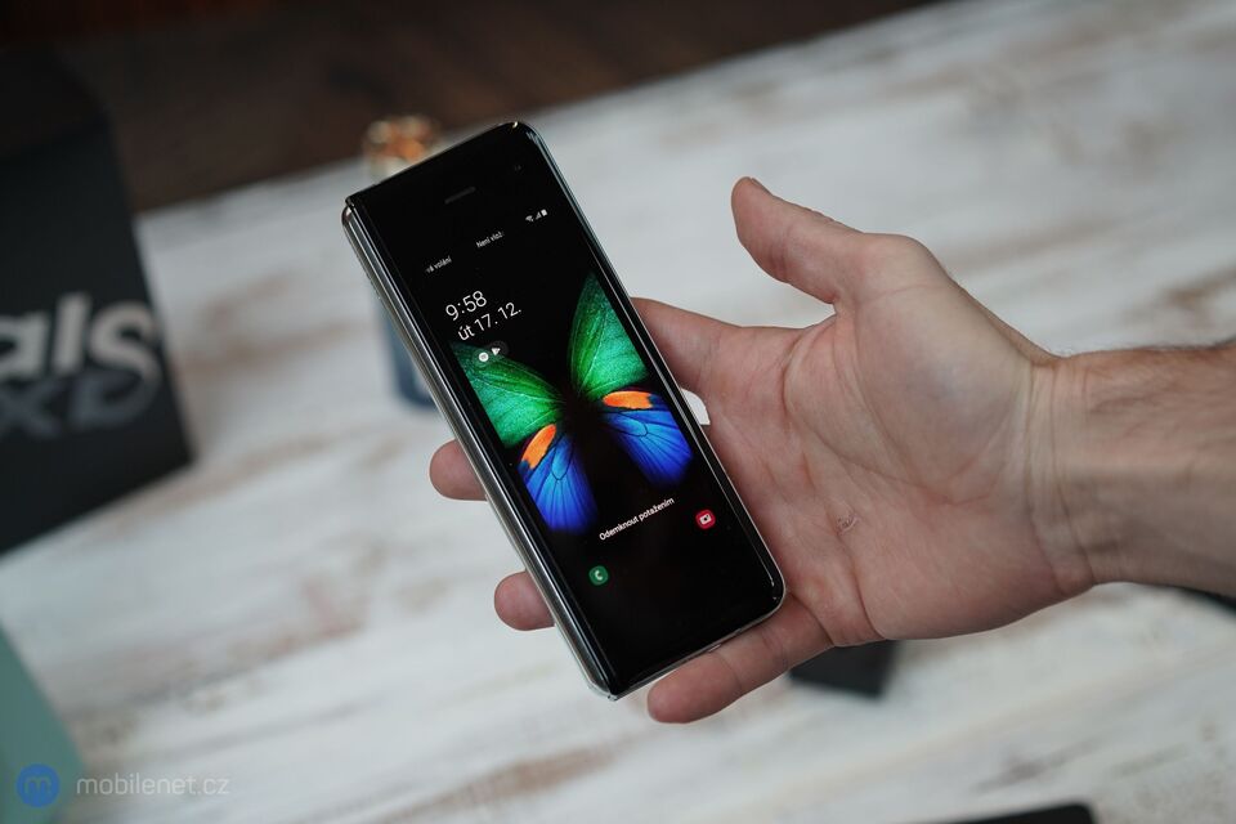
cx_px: 618
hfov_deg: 36.2
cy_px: 412
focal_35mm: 55
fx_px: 1888
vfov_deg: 24.6
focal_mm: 55
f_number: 2.8
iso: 500
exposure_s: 1/160
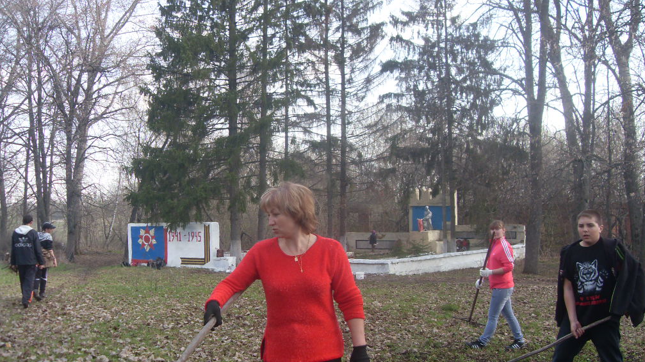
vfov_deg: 28.9
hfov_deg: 49.4
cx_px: 322
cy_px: 219
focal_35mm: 41
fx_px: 701
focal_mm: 6.3
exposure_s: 1/350
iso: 80
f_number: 2.8
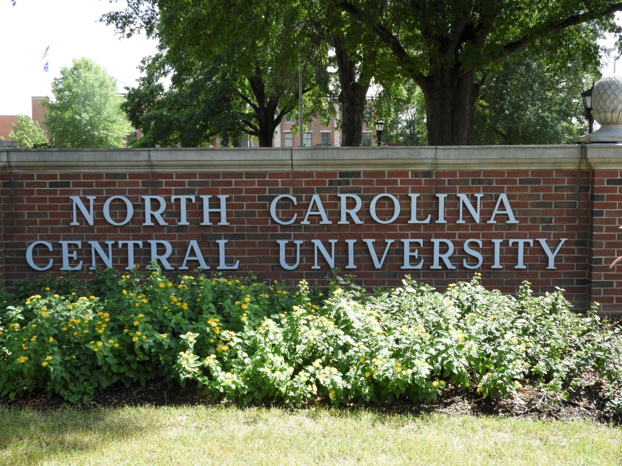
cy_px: 234
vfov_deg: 31.5
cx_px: 312
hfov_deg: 41.2
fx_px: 827
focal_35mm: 46
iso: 100
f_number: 4
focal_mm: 8.1
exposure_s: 1/200
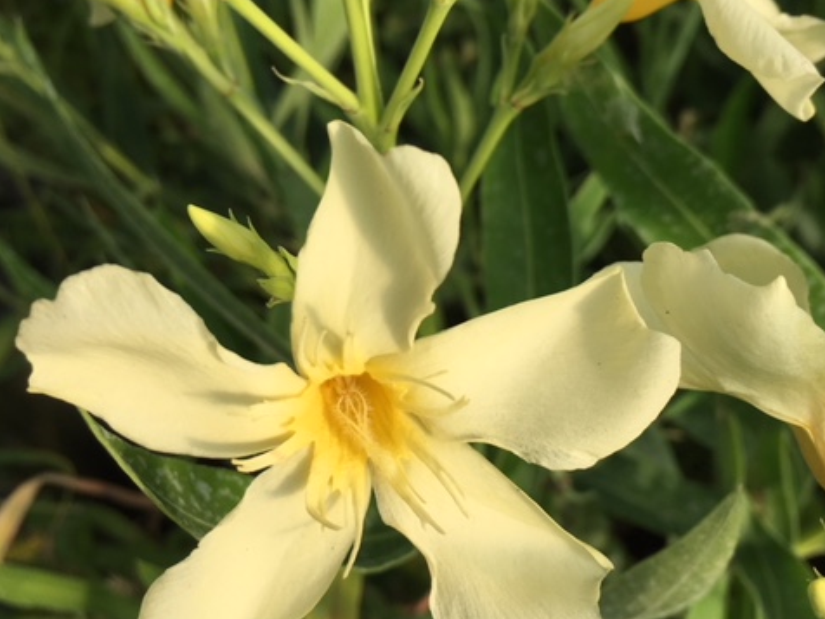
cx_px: 412
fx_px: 929
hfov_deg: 47.9
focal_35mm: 39
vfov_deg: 36.6
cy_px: 236
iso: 25
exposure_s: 1/1099
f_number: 2.2
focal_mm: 4.15
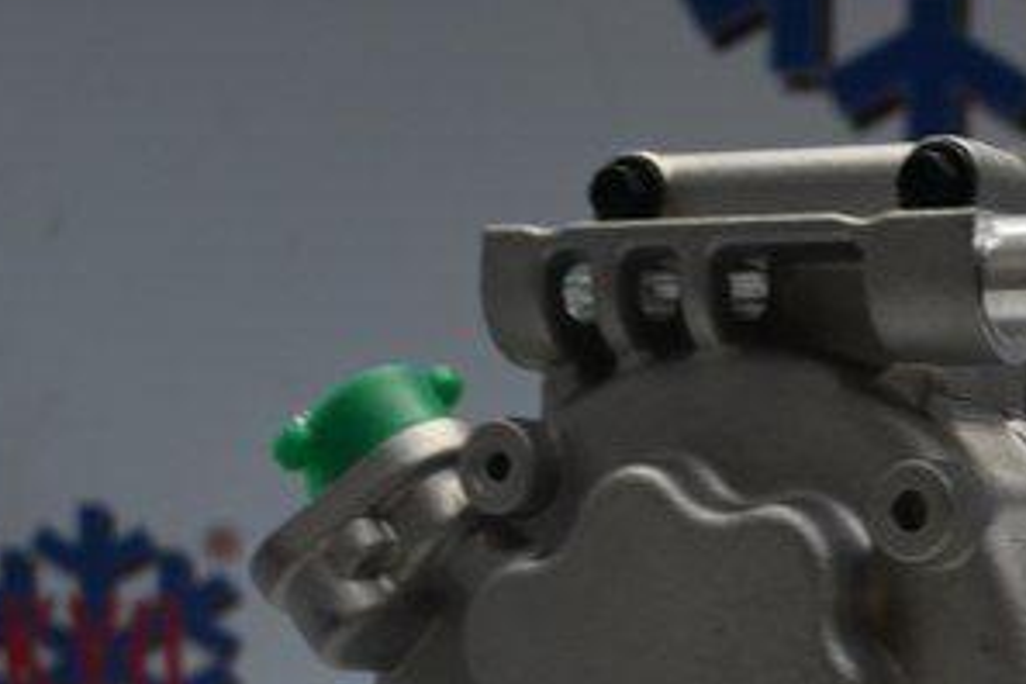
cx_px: 985
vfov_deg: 13.2
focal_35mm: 103
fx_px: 2935
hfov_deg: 19.4
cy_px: 632
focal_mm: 34
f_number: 5
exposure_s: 1/50
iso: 400
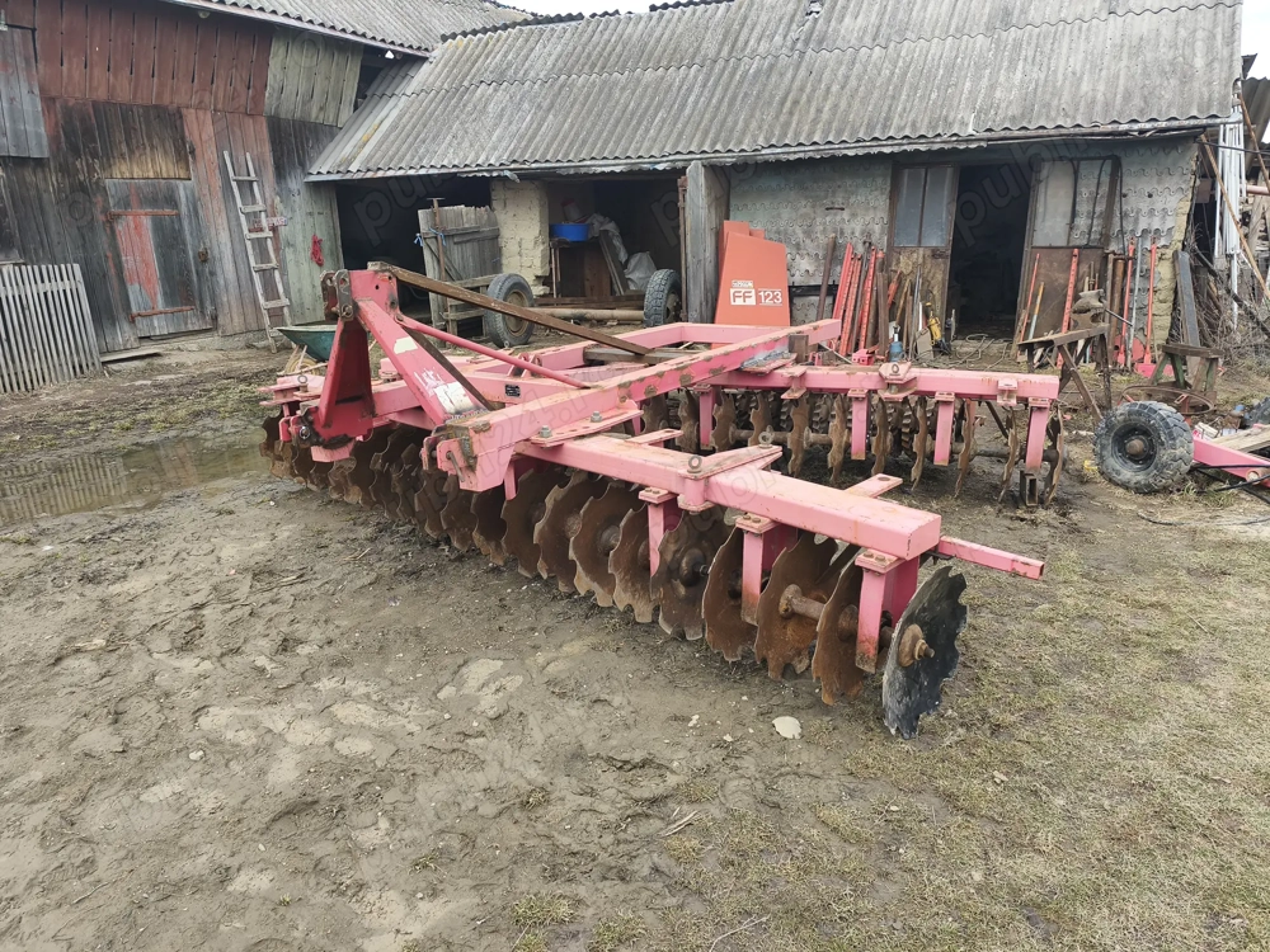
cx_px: 635
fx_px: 844
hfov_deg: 73.9
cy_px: 476
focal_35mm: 23
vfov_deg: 58.9
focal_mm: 6.14
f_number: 1.65
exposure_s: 1/197
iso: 50
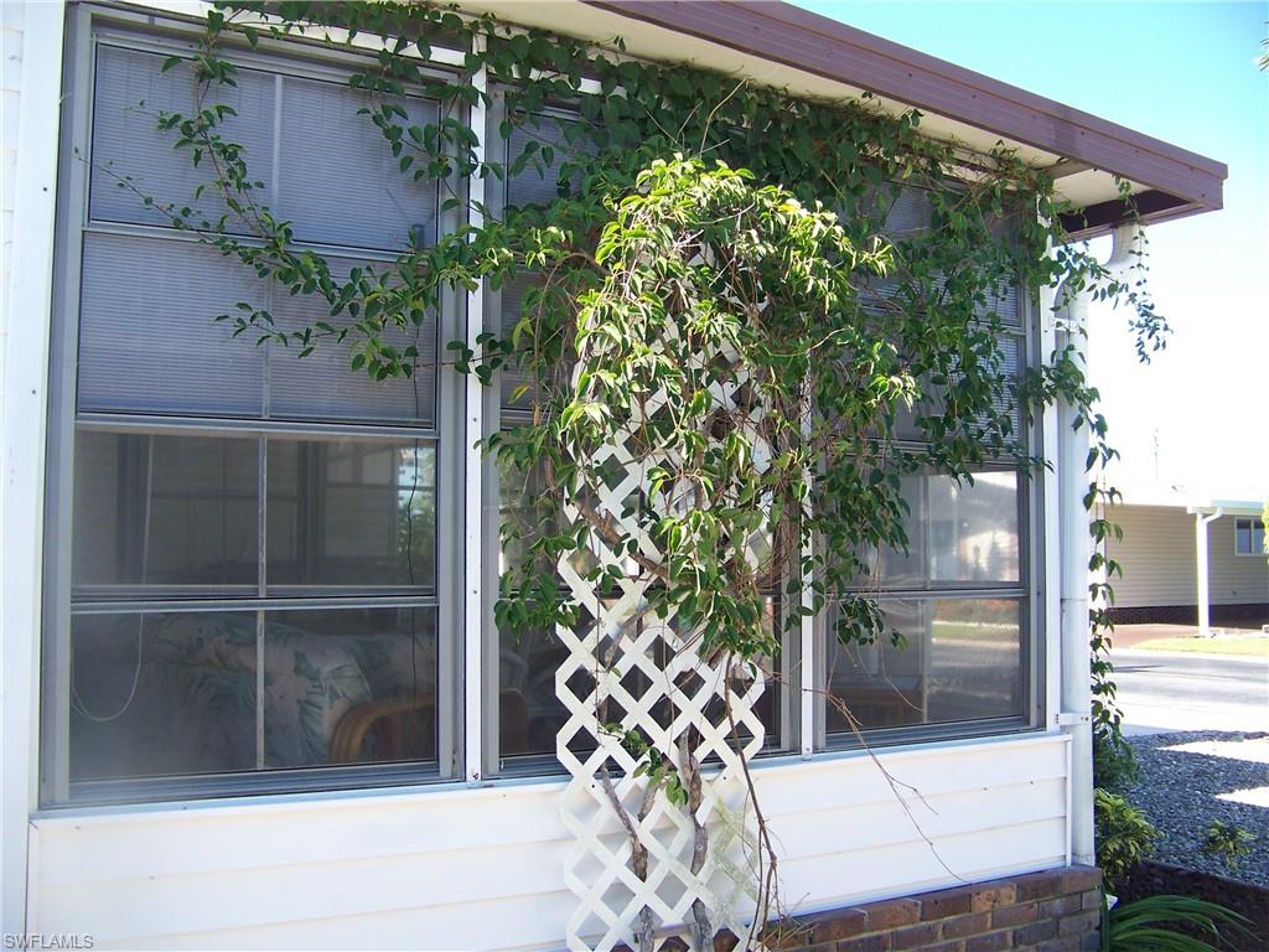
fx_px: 1320
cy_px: 476
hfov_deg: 51.4
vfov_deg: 39.7
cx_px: 634
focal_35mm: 36
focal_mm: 5.85
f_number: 2.8
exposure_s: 1/160
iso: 64
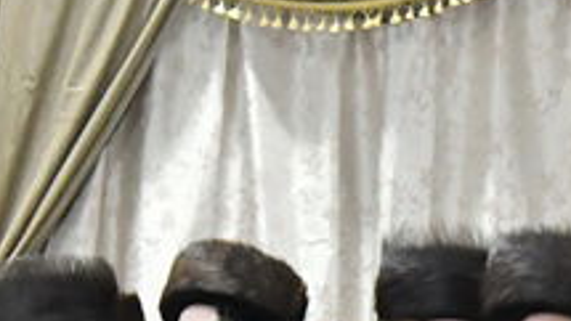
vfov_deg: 5.2
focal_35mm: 230
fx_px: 3483
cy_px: 572
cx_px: 287
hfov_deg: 9.4
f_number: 4.5
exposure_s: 1/250
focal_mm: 46
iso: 5000
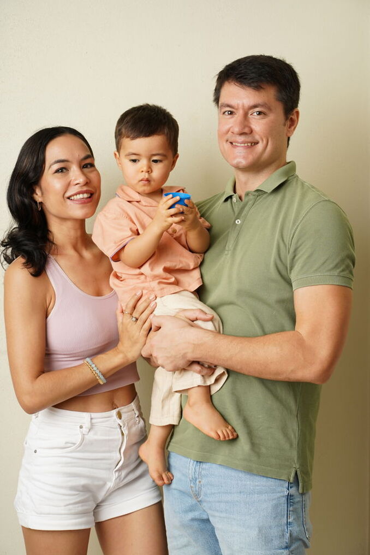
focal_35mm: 75
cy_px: 278
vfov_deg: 27.0
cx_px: 185
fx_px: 1155
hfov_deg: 18.2
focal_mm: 75
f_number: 9
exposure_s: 1/160
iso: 250
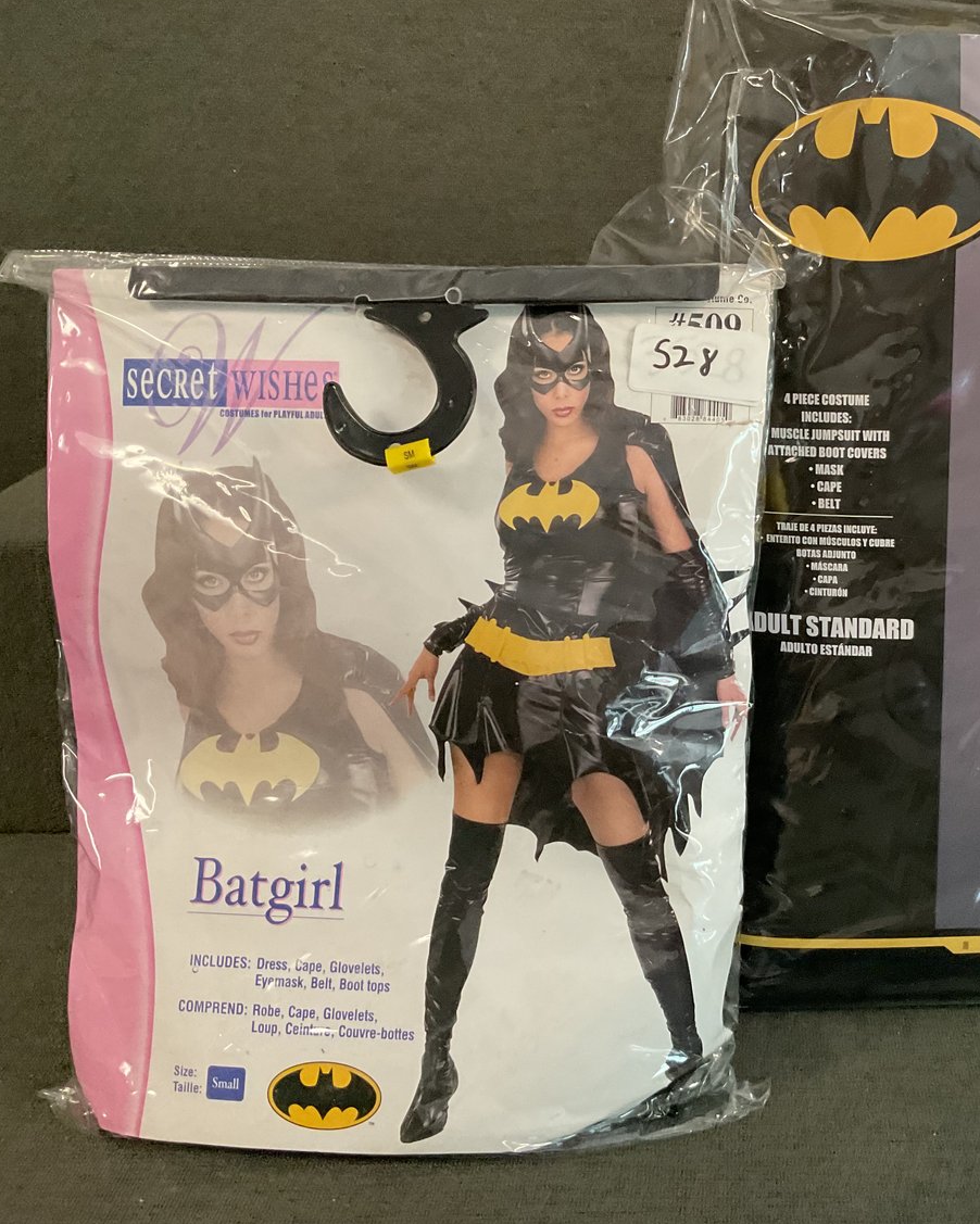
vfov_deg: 47.9
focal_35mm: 38
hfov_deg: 37.6
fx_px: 1377
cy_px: 610
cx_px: 796
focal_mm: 3
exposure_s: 1/60
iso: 250
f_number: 1.8
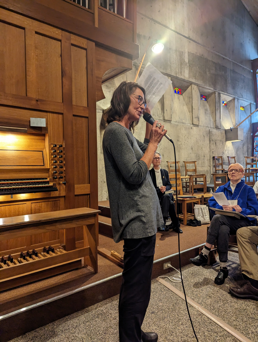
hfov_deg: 56.9
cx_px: 129
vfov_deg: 71.5
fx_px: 238
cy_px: 171
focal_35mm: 24
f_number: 1.85
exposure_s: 1/120
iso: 664
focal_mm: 6.81
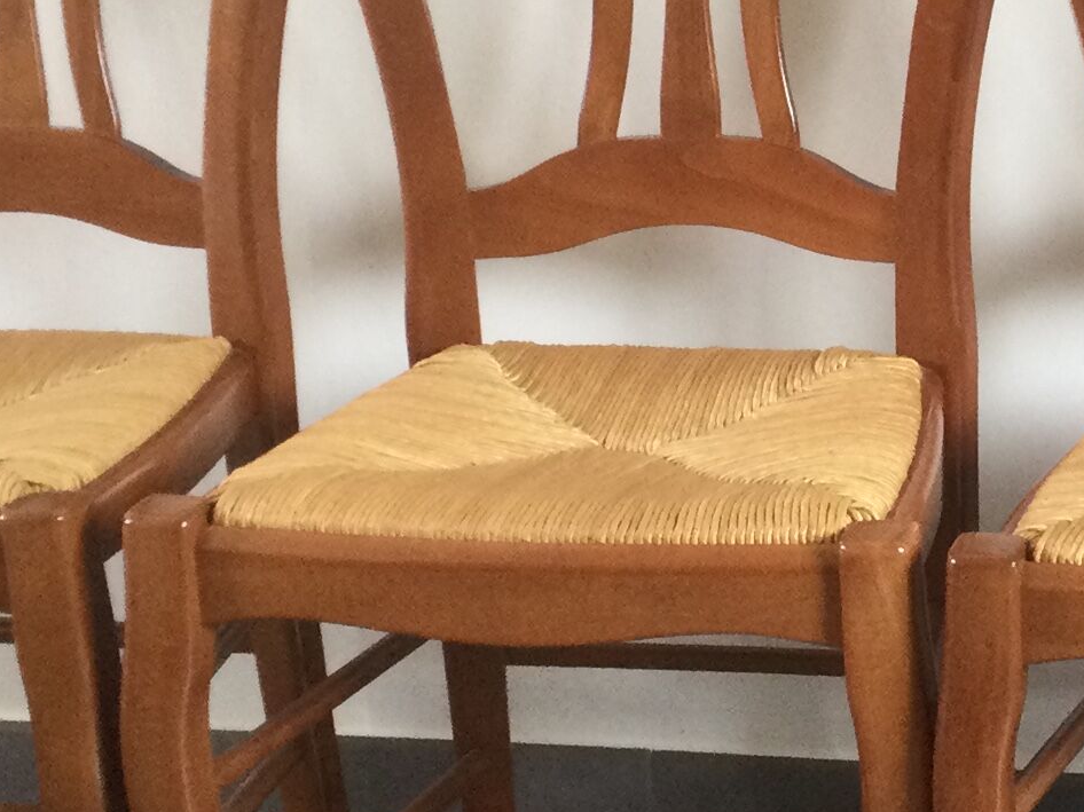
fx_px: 3350
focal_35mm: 107
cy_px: 228
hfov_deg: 17.8
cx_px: 1148
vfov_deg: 13.8
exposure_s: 1/33
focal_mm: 3.3
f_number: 2.4
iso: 100
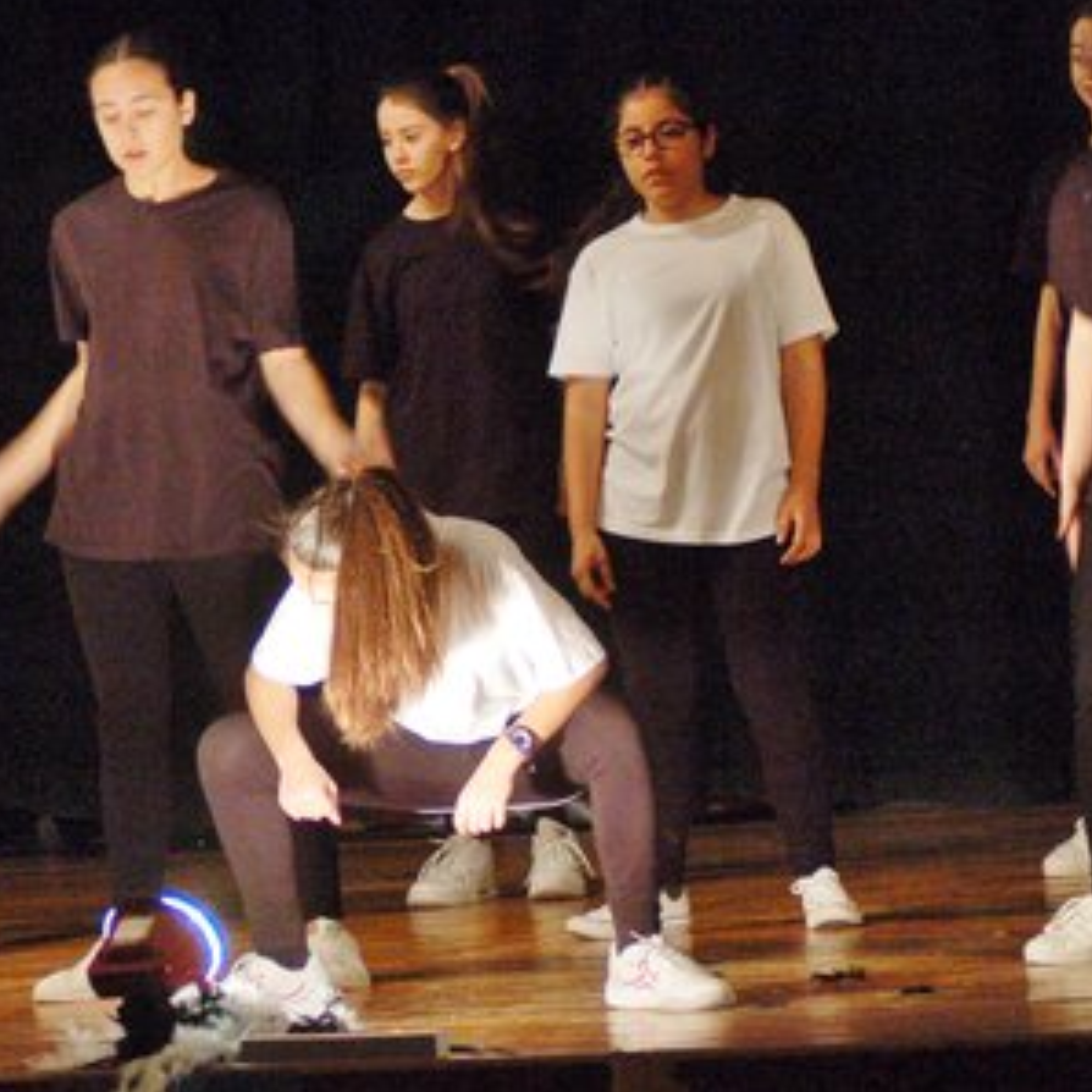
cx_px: 308
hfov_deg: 7.5
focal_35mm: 232
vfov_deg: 7.5
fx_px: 8277
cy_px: 443
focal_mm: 85
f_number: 4.2
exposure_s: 1/60
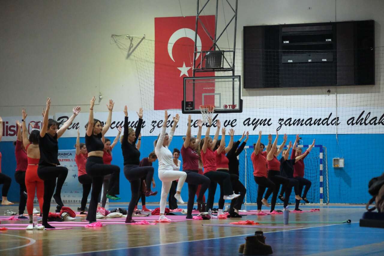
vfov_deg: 13.0
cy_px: 128
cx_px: 192
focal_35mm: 105
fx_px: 1120
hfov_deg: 19.5
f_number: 5
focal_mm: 70
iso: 12800
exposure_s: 1/1000
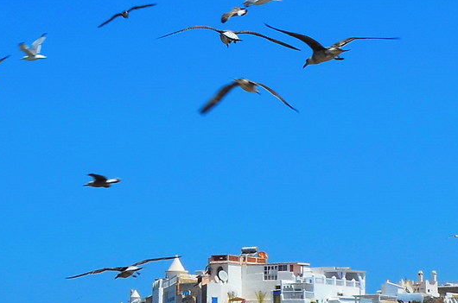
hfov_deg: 12.6
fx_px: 2069
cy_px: -91
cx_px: 186
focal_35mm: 163
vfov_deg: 8.3
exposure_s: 1/100
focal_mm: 24
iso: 200
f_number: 11
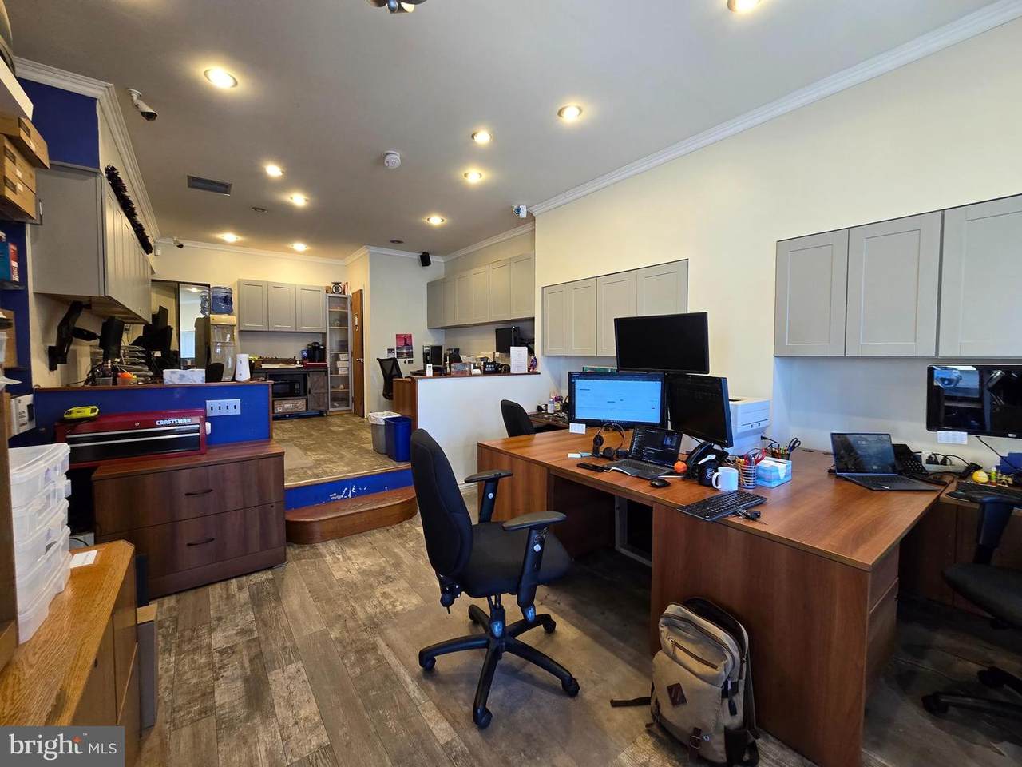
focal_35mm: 13
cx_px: 511
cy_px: 384
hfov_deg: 106.2
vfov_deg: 89.9
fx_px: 384
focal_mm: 2.2
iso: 200
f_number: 2.2
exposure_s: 1/60
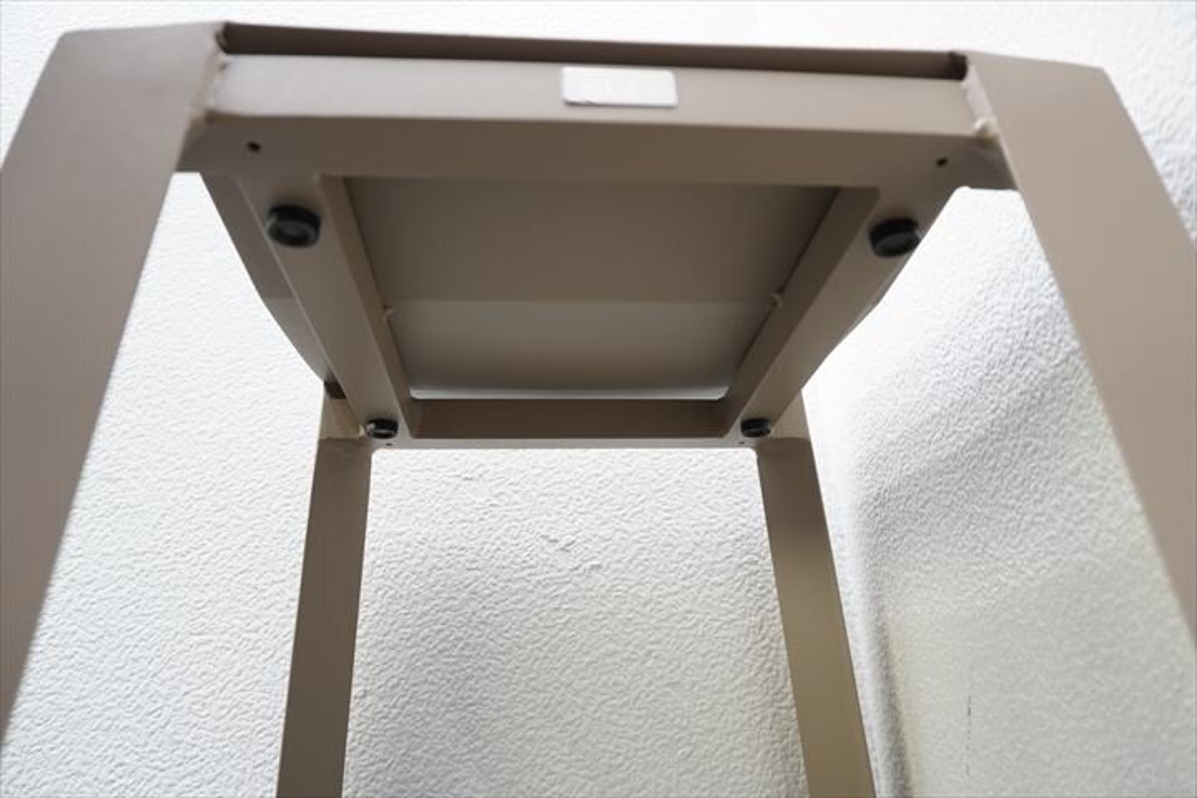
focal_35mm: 24
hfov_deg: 73.7
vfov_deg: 53.1
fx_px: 798
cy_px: 399
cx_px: 598
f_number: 4
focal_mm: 16
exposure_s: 1/30
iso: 250
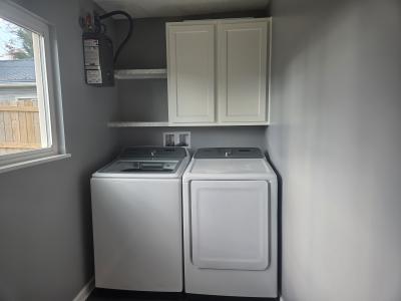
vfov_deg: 58.9
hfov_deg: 73.9
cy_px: 150
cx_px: 200
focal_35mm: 23
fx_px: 266
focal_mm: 5.4
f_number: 1.8
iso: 80
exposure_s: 1/120
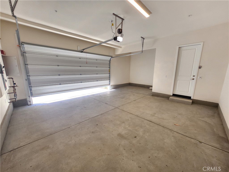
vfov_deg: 89.9
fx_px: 86
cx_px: 114
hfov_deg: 106.2
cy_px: 86
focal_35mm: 13
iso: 64
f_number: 2.2
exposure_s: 1/60
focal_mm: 1.74
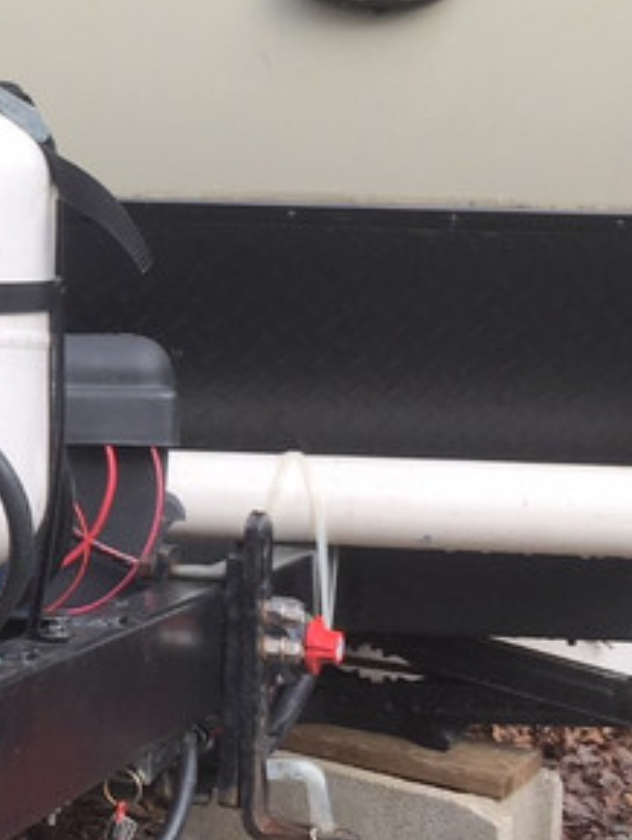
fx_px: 1945
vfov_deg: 24.3
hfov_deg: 17.3
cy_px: 322
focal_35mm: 80
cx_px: -191
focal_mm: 4.15
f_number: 2.2
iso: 25
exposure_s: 1/422
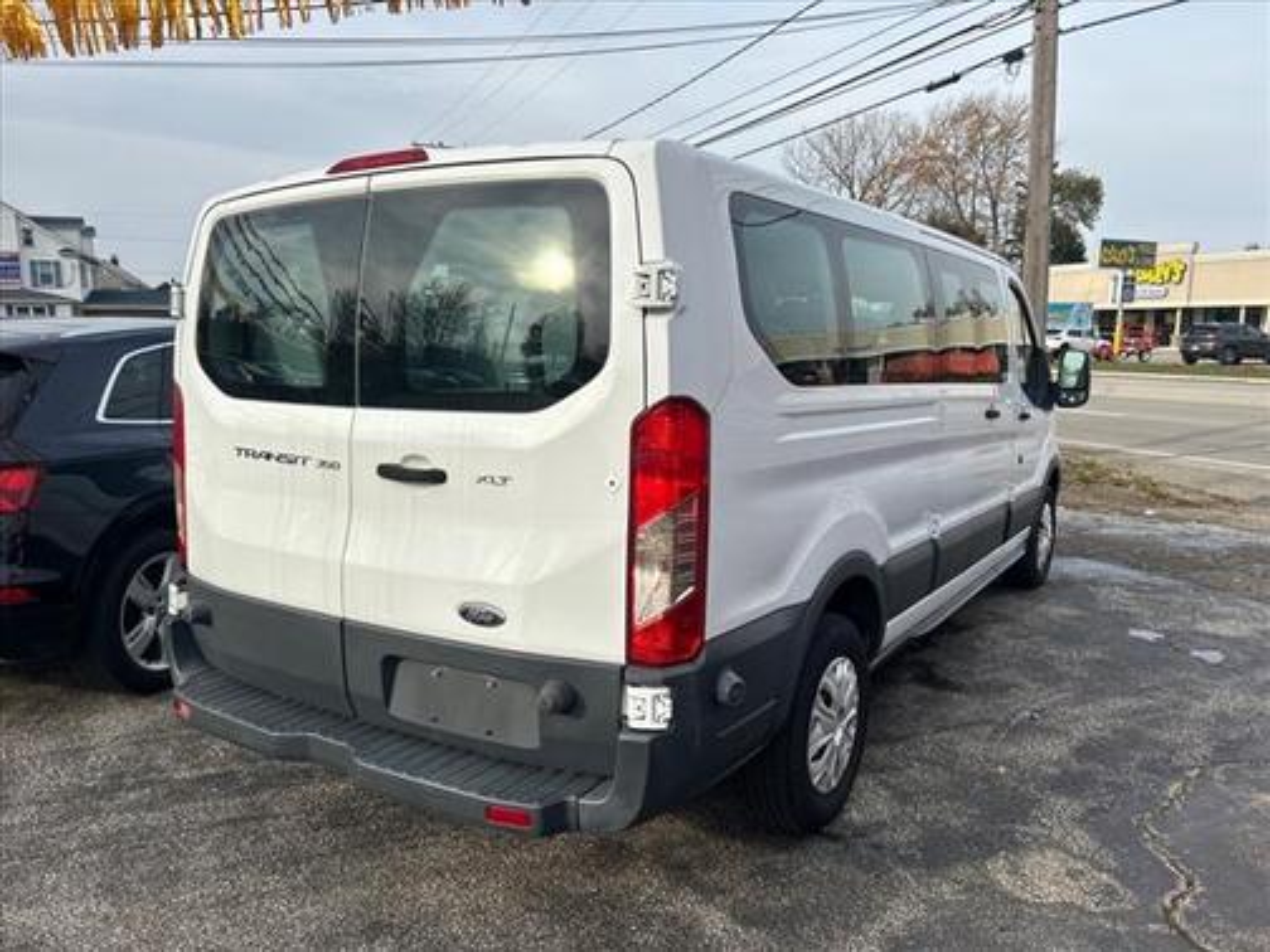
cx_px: 635
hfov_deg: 67.3
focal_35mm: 26
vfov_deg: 53.1
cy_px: 476
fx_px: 954
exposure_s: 1/2915
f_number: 1.5
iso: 50
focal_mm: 5.7
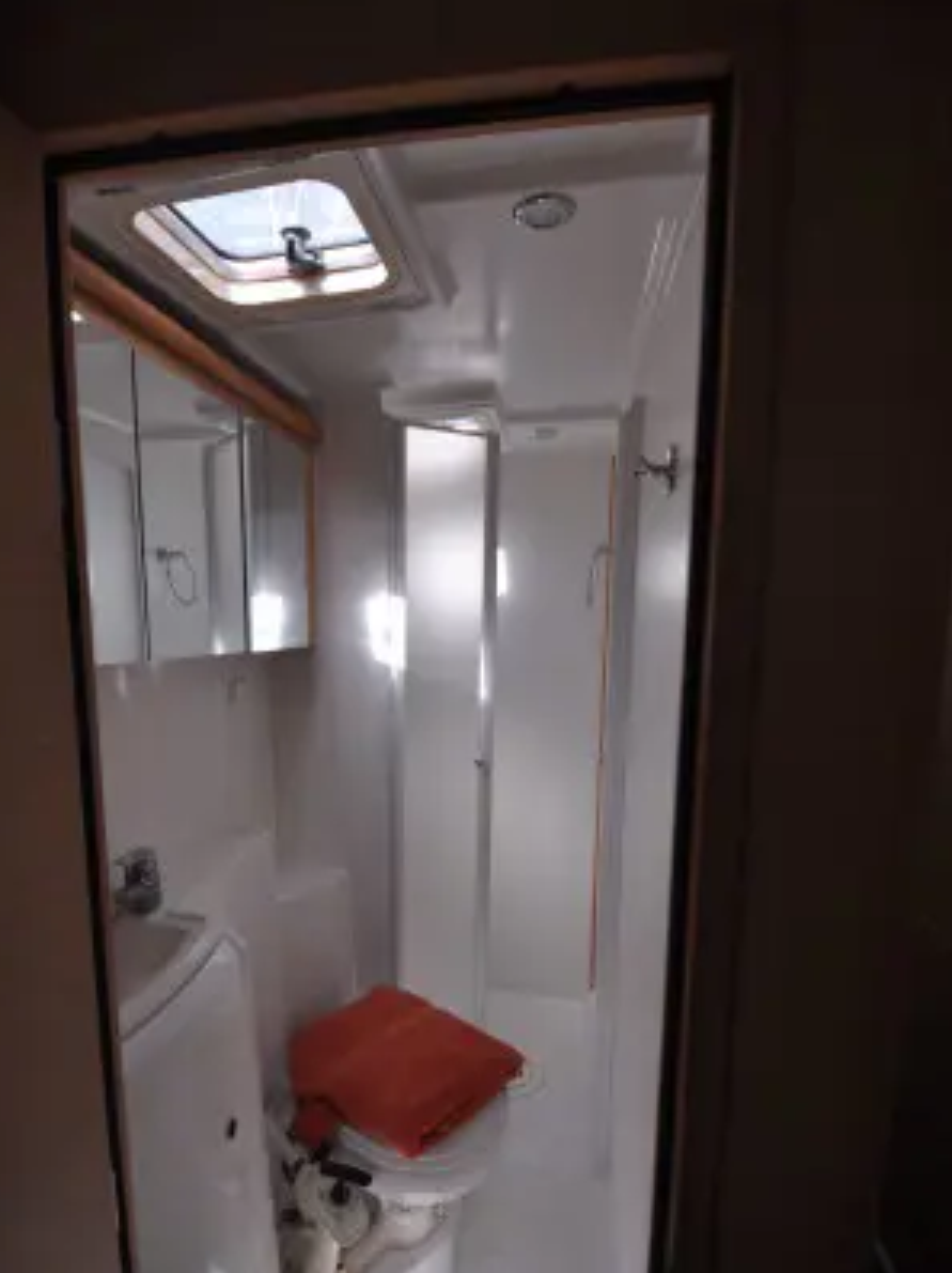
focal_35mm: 17
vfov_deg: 90.9
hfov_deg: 74.6
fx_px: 624
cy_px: 693
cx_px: 460
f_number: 3.5
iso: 400
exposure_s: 1/500
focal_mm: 10
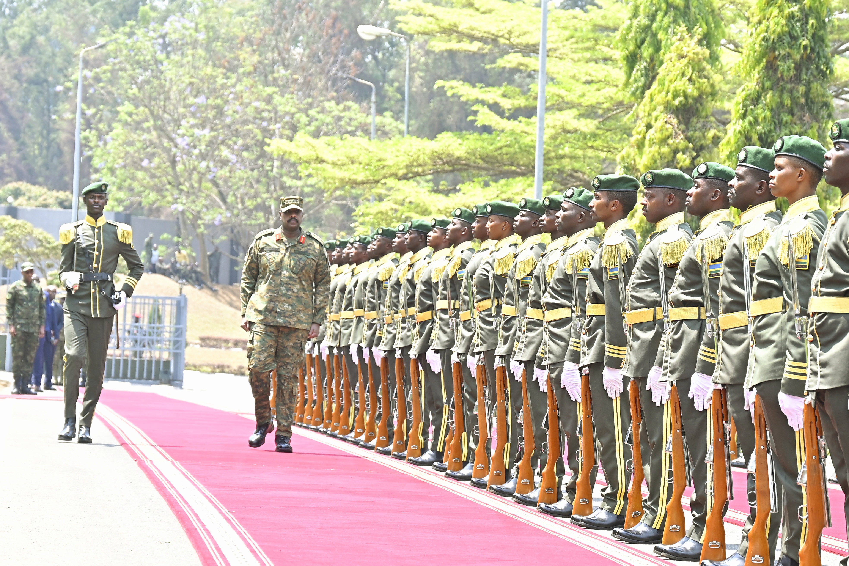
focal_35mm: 147
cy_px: 283
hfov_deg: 14.0
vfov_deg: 9.3
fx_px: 3466
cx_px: 424
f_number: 6.3
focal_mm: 98
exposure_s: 1/500
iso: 800
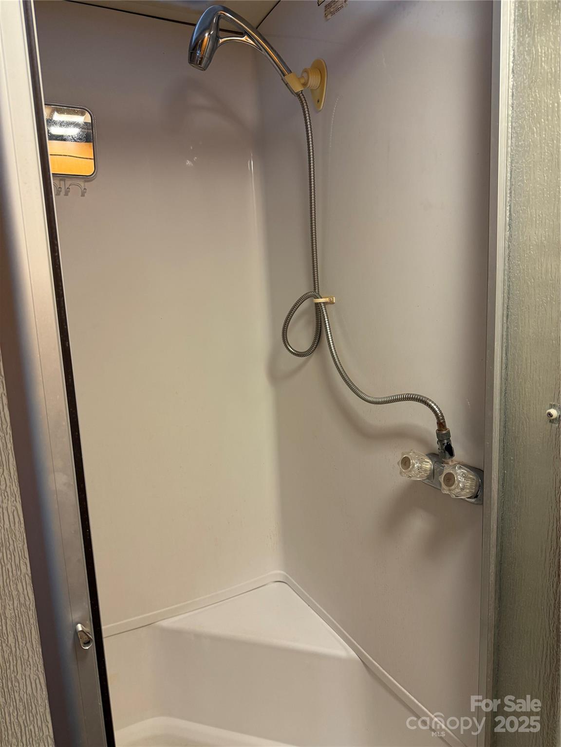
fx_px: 519
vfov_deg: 71.6
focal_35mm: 24
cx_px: 280
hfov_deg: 56.8
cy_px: 374
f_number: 1.78
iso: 160
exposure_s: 1/60
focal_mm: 6.76
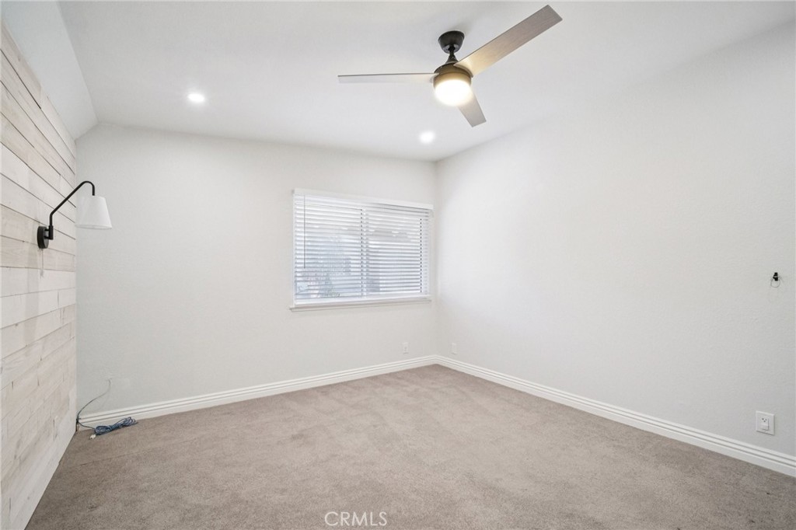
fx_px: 309
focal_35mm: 14
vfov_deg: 81.2
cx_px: 398
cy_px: 265
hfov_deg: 104.3
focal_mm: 9
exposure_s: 1/15
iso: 320
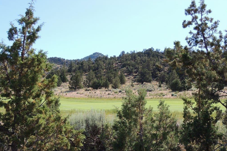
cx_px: 114
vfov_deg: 23.4
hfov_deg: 34.5
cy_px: 84
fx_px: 366
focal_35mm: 58
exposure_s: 1/500
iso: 100
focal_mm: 9.8
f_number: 3.7
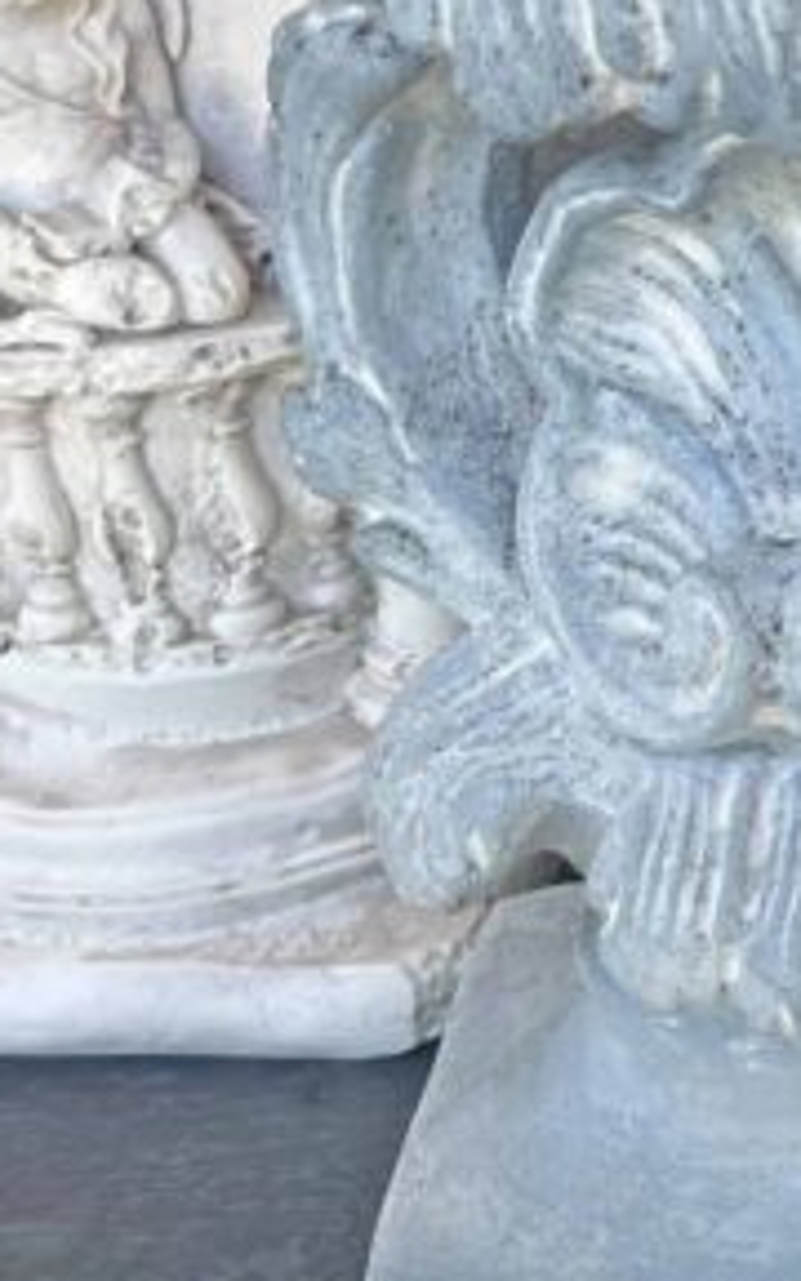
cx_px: 1495
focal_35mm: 98
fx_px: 3423
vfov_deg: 20.7
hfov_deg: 12.1
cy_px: 67
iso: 40
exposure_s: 1/257
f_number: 1.5
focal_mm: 5.7
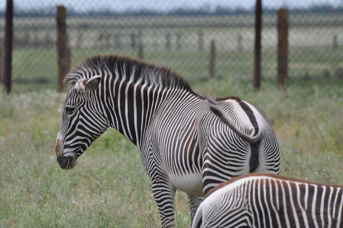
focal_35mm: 450
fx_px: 4283
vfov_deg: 3.0
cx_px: 172
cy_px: 114
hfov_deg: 4.6
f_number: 5.6
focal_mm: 300
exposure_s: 1/1250
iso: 400
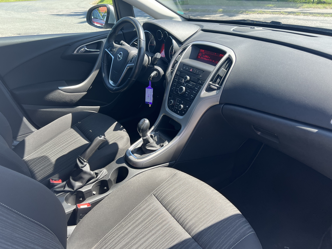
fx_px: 249
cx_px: 166
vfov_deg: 53.1
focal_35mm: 26
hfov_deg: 67.3
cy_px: 124
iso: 50
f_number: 1.5
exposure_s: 1/427
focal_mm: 5.7
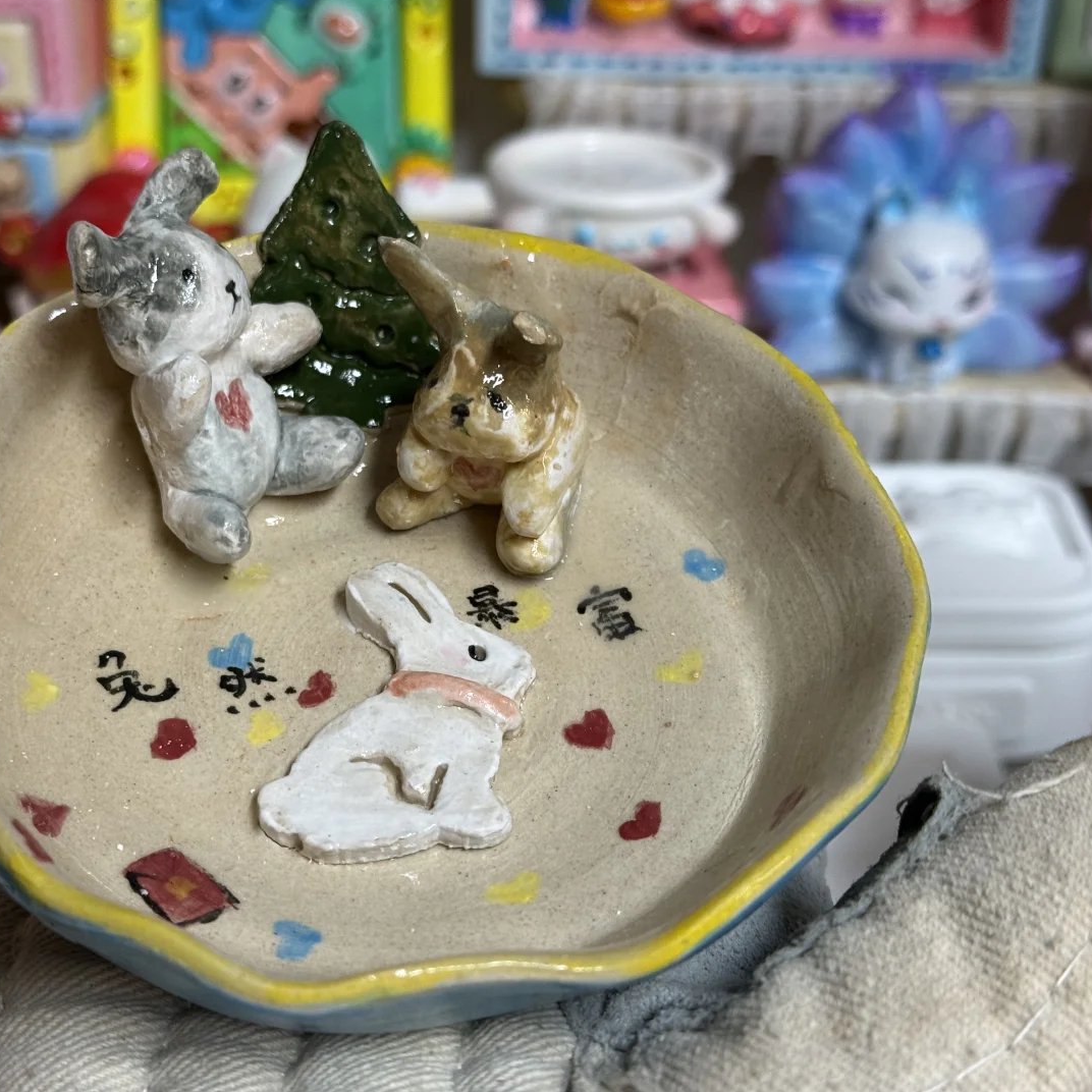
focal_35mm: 57
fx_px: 2034
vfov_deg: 30.0
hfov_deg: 30.0
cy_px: 543
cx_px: 478
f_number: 1.78
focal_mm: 6.76
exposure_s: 1/50
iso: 80
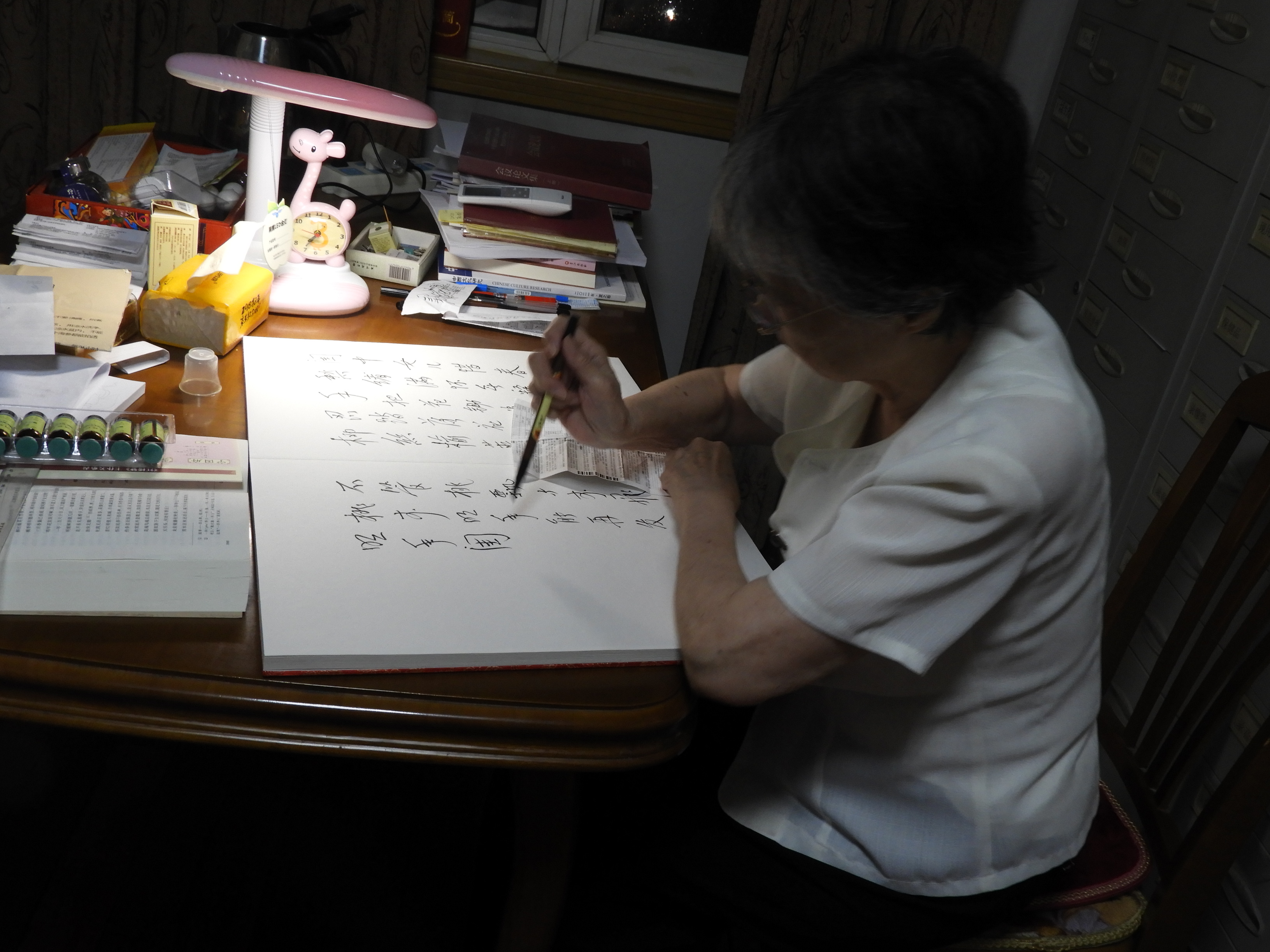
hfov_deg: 52.6
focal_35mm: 35
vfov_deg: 40.7
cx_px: 635
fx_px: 1284
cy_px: 476
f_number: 3.8
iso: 220
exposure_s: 1/30
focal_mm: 6.3
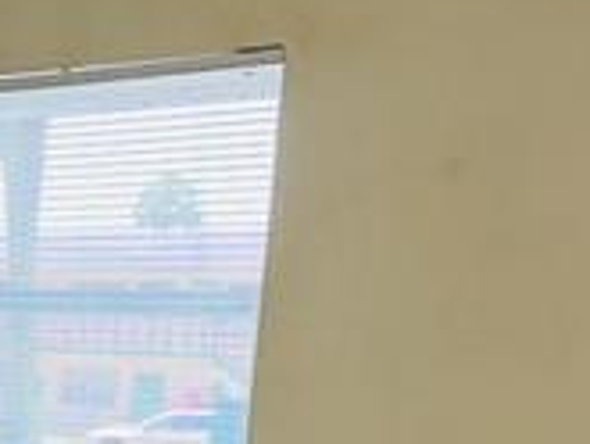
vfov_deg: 16.5
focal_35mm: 87
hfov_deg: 17.8
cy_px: 473
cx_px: -486
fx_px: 1484
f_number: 2.2
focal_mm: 2.22
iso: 40
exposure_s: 1/133
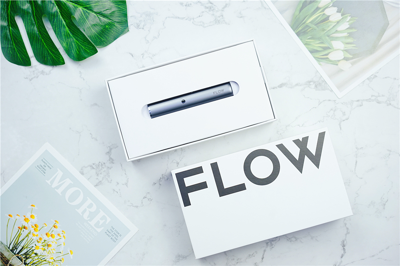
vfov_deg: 24.6
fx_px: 611
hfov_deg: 36.3
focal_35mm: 55
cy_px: 133
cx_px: 200
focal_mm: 55
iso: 400
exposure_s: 1/80
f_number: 4.5
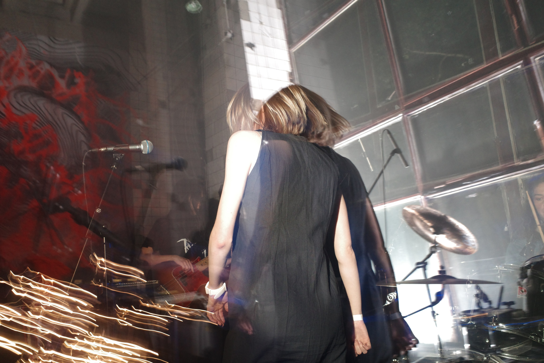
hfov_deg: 65.5
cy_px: 182
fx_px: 423
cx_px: 272
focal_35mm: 28
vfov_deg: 46.4
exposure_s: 1/25
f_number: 4.5
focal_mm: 18.3
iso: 1600
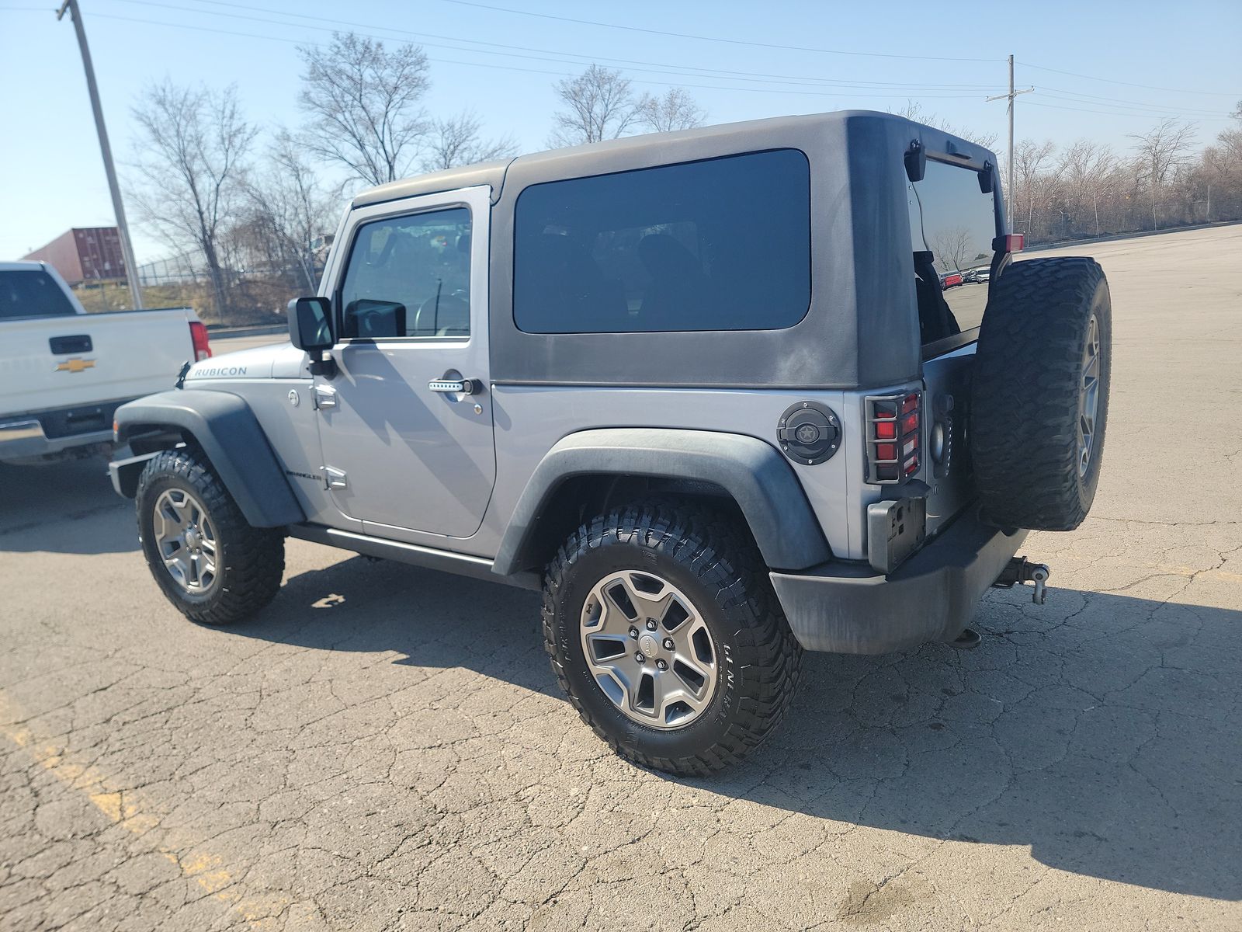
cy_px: 466
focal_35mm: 24
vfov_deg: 56.8
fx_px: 861
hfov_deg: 71.6
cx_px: 621
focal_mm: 6.7
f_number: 1.8
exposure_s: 1/584
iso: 50
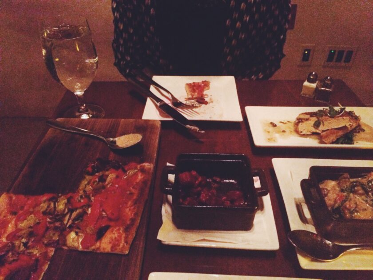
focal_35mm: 30
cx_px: 186
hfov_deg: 60.0
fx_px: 323
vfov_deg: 46.8
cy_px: 140
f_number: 2.2
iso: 2000
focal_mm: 4.12
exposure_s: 1/15
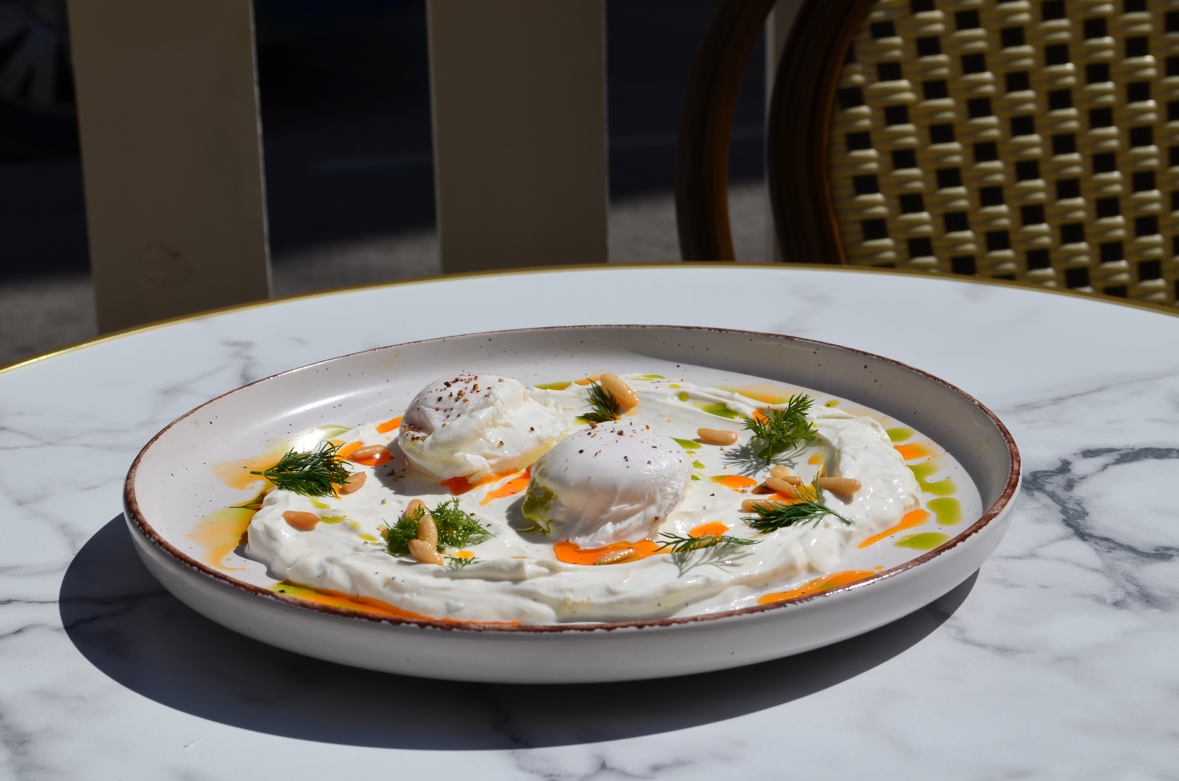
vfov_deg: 16.5
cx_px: 590
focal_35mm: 82
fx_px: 2696
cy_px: 390
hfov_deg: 24.7
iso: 100
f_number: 13
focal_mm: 55
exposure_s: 1/320
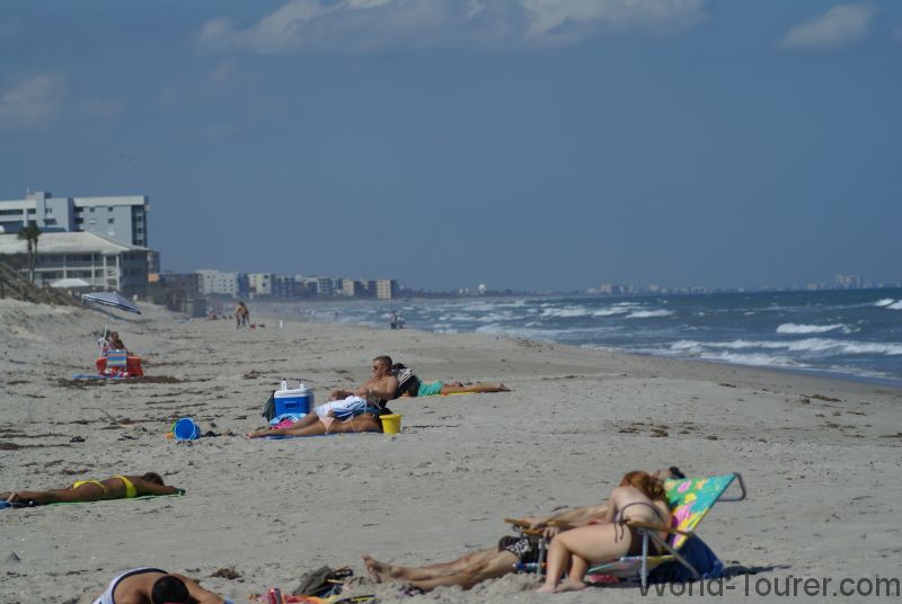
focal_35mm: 210
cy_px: 302
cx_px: 451
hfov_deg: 9.8
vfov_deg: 6.6
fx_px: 5269
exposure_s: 1/1250
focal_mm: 140
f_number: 5.6
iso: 100
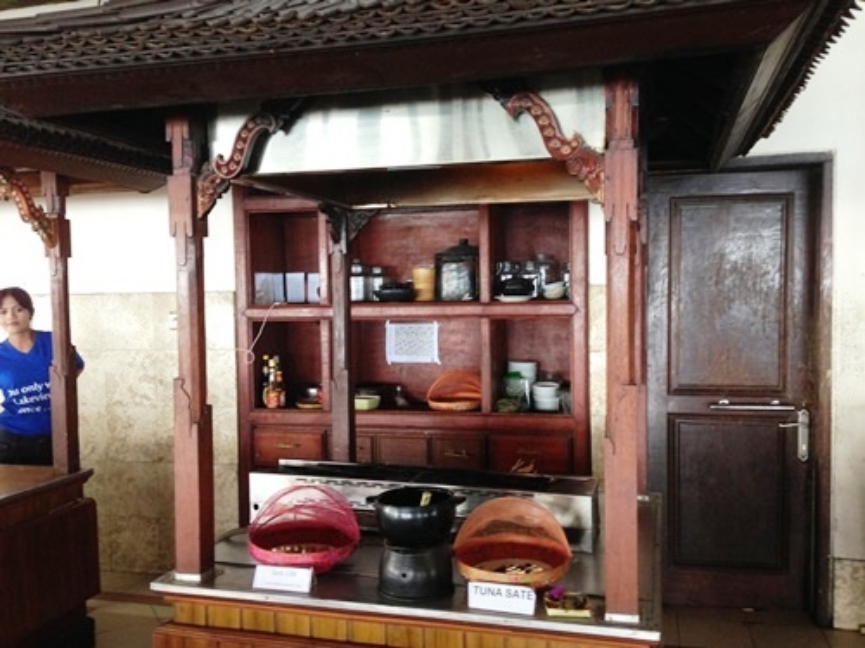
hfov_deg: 55.4
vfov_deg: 42.9
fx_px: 825
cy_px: 324
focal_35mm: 33
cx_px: 432
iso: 160
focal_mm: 4.12
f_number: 2.4
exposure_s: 1/20
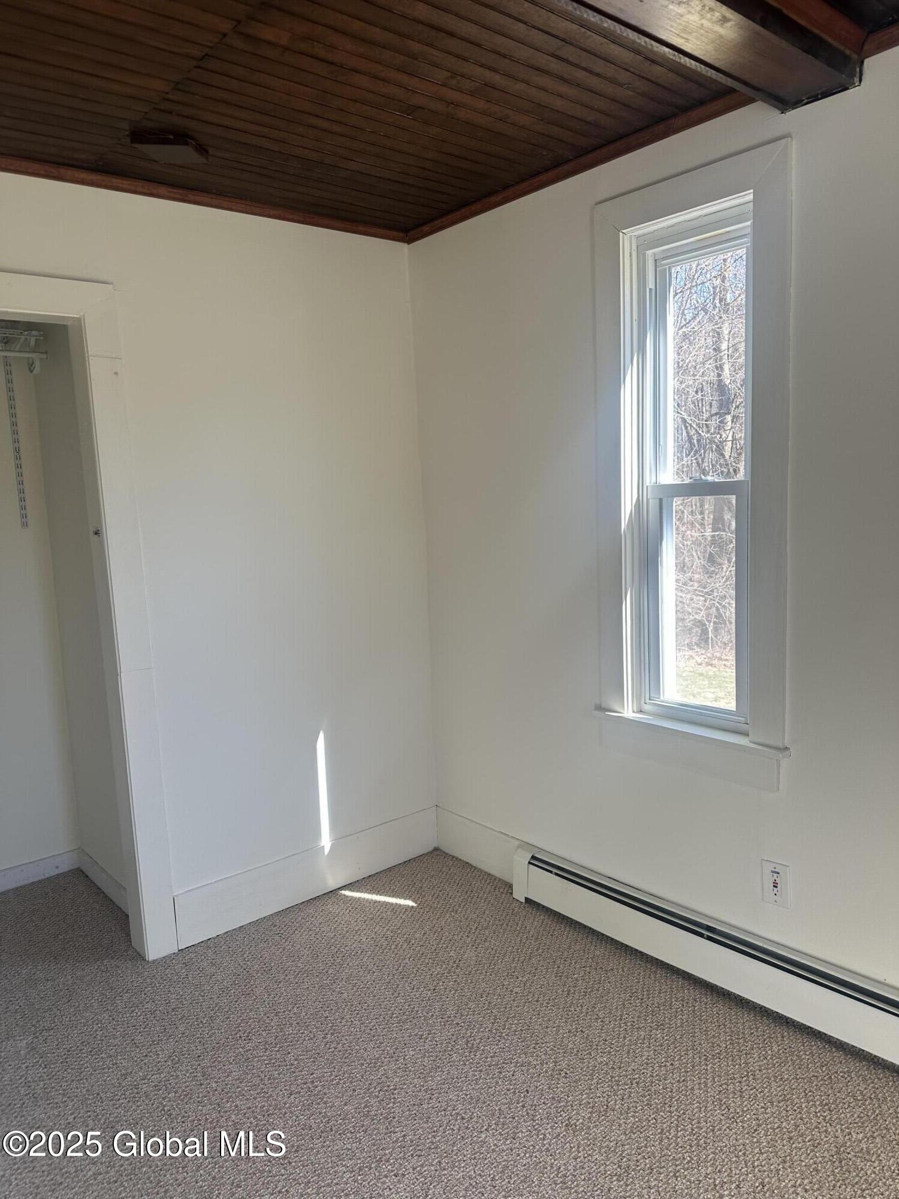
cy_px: 600
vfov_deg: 71.6
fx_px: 831
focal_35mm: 24
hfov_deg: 56.8
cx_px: 450
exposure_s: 1/177
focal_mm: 6.86
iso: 64
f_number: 1.78
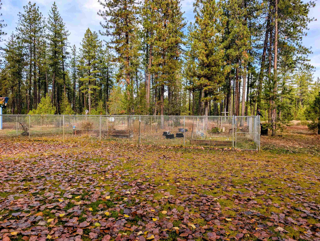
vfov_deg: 56.9
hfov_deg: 71.5
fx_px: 222
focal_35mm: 24
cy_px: 120
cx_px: 160
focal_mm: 6.9
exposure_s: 1/551
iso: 20
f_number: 1.68
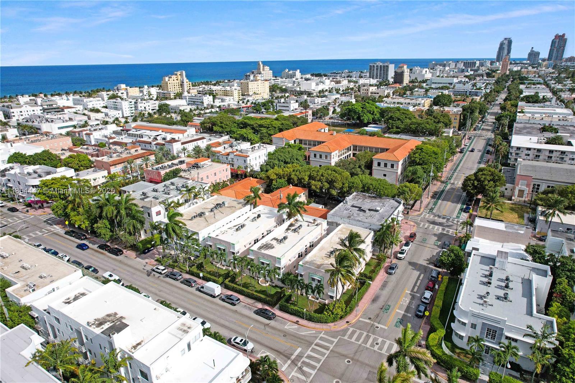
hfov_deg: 78.6
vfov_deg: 57.2
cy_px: 192
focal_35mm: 22
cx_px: 288
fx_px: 351
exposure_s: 1/1000
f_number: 2.8
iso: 100
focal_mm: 8.38
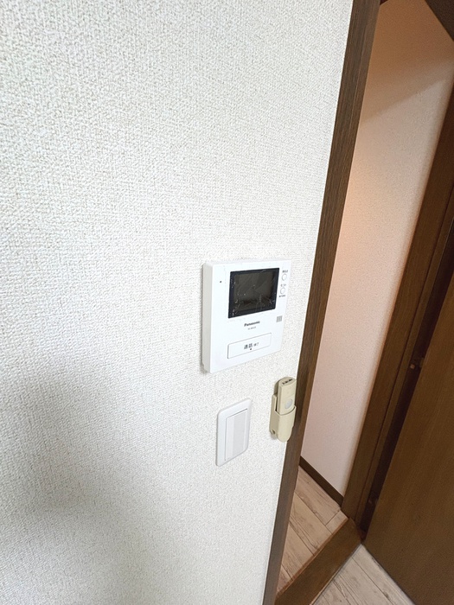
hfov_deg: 85.7
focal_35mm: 14
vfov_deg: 102.1
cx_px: 227
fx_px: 245
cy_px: 302
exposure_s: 1/100
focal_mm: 2.22
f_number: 2.2
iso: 160
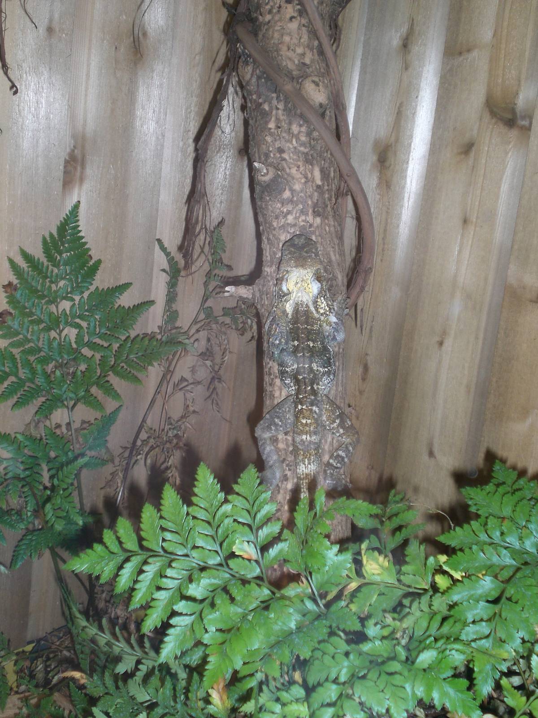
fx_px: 1057
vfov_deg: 37.5
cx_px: 269
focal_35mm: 51
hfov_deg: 28.6
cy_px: 359
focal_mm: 8.44
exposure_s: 1/60
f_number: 3.6
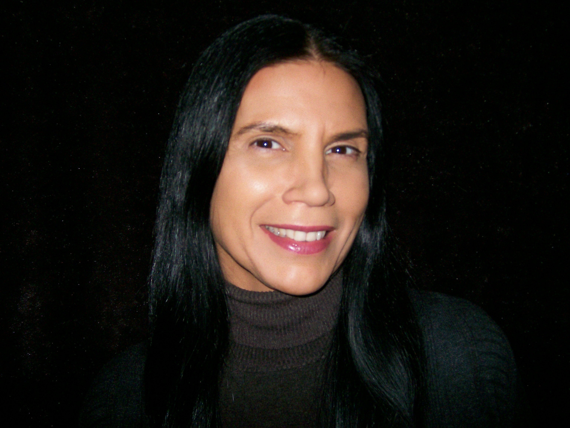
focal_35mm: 35
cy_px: 214
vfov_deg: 40.7
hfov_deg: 52.6
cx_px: 285
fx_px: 576
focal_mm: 5.8
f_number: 2.8
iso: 200
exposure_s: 1/64
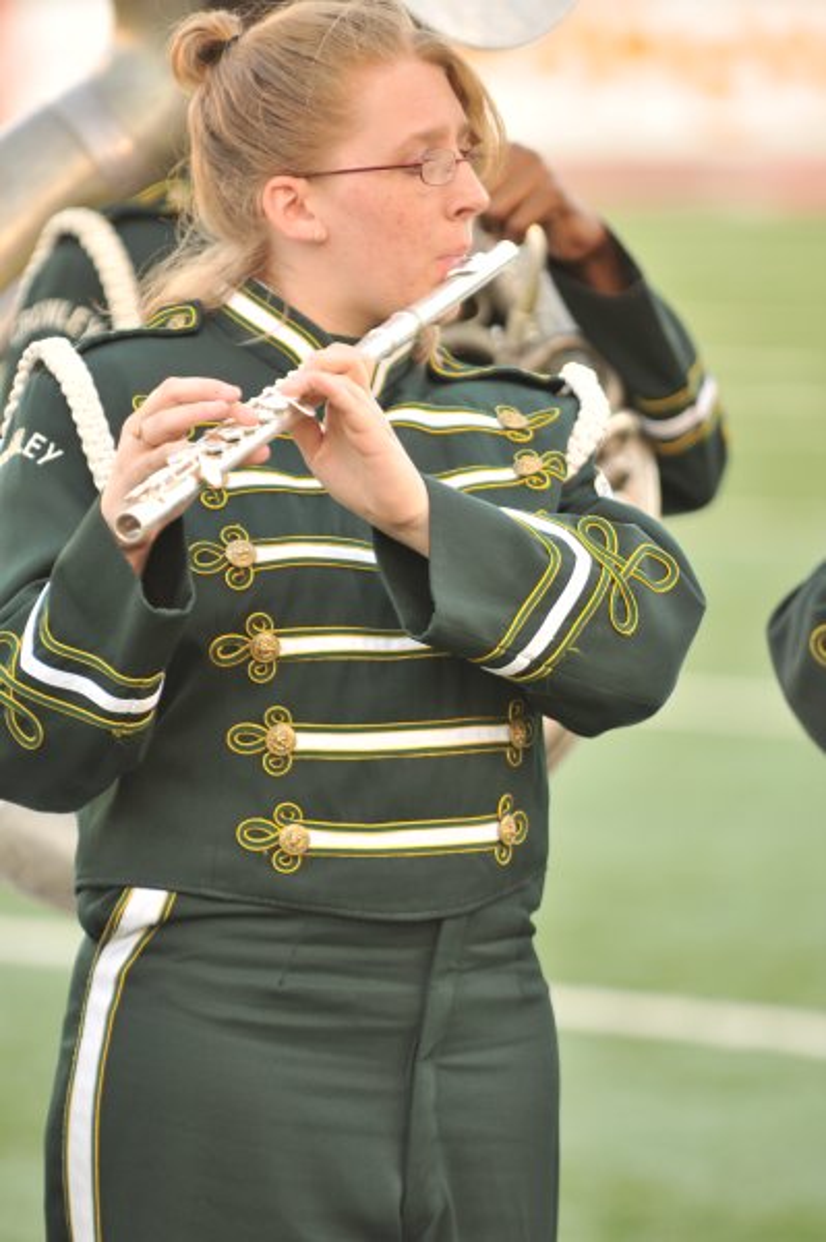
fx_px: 10342
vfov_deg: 6.9
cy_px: 621
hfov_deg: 4.6
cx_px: 413
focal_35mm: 300
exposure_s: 1/200
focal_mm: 200
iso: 200
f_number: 2.8
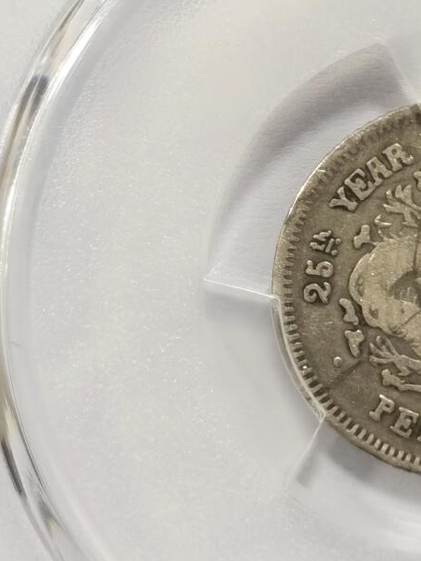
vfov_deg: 12.1
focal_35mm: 162
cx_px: 464
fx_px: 2627
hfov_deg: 9.1
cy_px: 59
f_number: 16
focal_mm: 5.56
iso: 125
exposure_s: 1/100
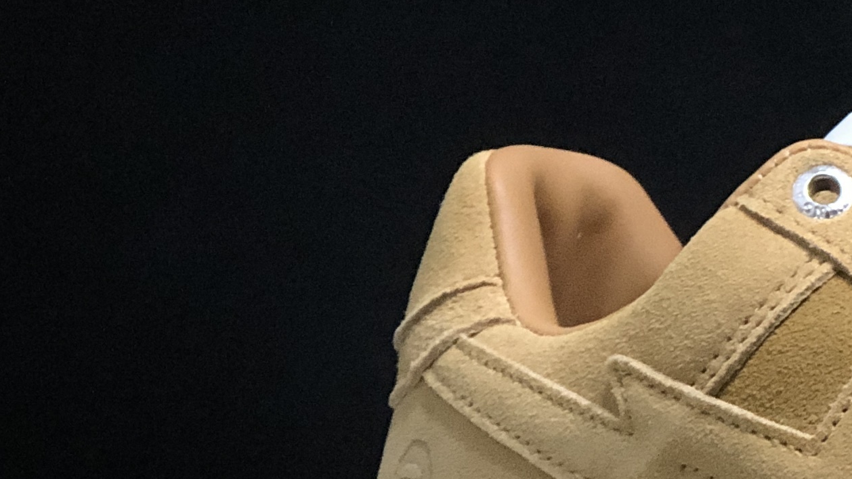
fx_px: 4496
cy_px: 226
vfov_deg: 6.1
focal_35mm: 199
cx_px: 1294
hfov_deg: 10.4
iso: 100
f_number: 2.8
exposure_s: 1/30
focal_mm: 6.6
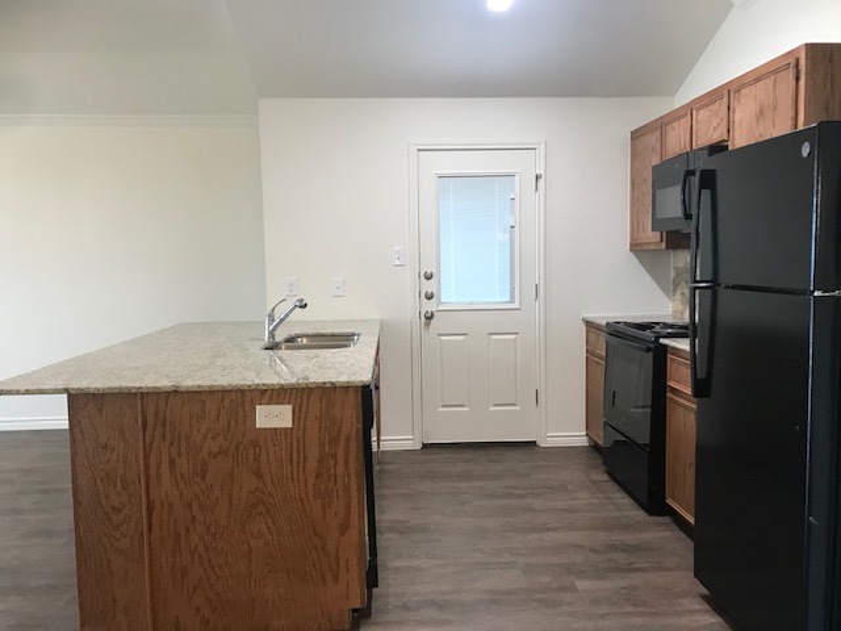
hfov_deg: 63.4
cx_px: 420
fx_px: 680
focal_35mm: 28
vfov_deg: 49.7
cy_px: 316
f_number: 1.8
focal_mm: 3.99
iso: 40
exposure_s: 1/30
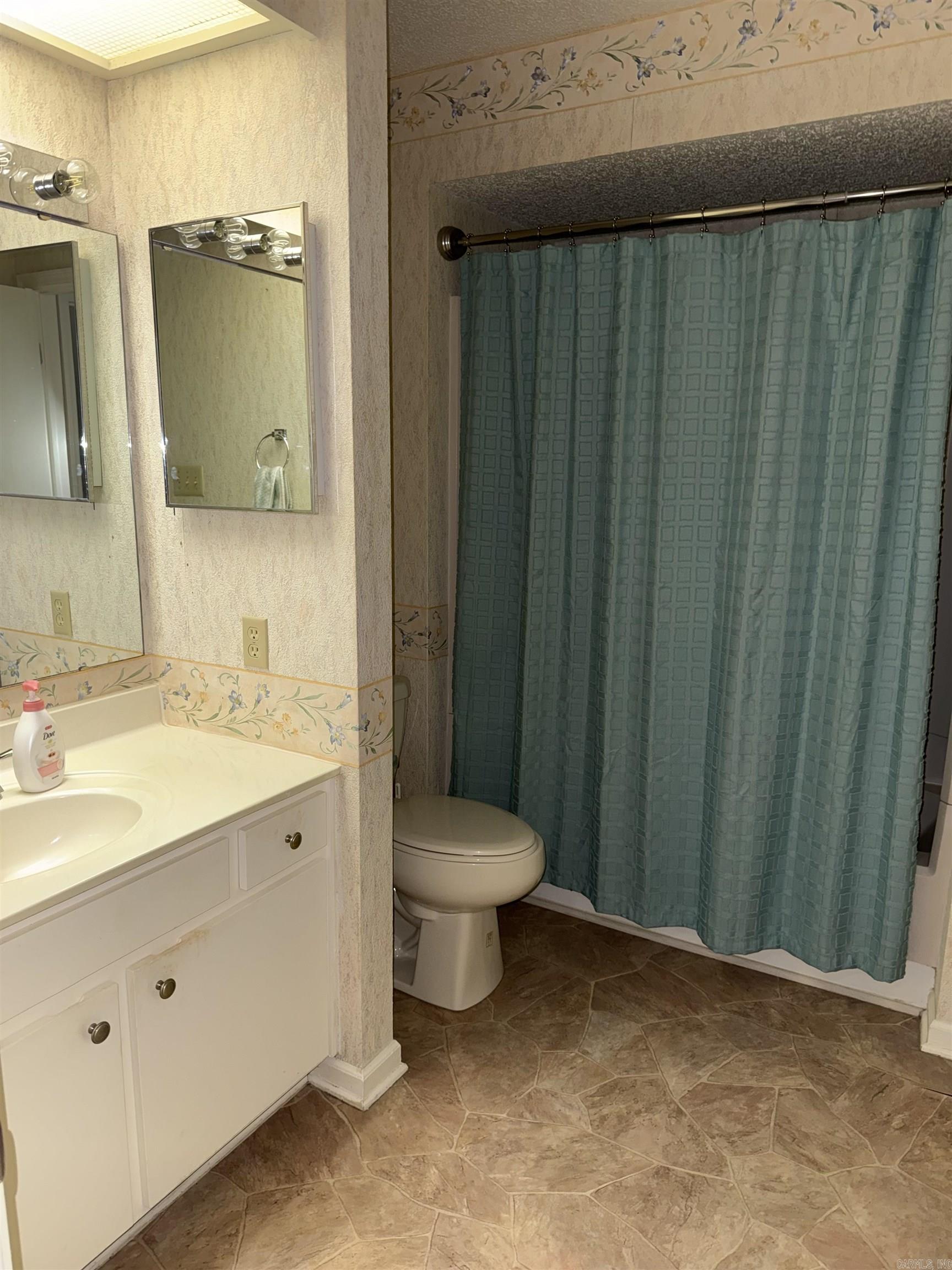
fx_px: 880
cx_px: 476
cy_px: 635
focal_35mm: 24
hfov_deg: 56.8
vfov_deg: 71.6
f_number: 1.78
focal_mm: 6.76
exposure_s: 1/15
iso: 100
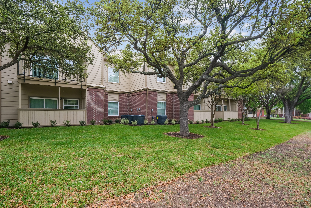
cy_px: 104
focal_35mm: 17
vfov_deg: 70.4
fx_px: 147
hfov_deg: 93.3
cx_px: 156
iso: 160
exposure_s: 1/25
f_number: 8
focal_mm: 11
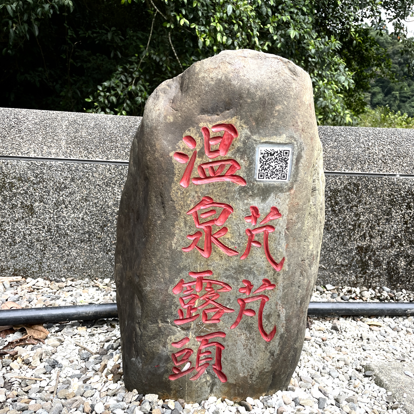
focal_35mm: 31
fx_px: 419
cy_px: 260
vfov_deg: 52.0
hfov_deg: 52.5
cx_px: 207
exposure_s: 1/148
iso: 32
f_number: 1.6
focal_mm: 4.2
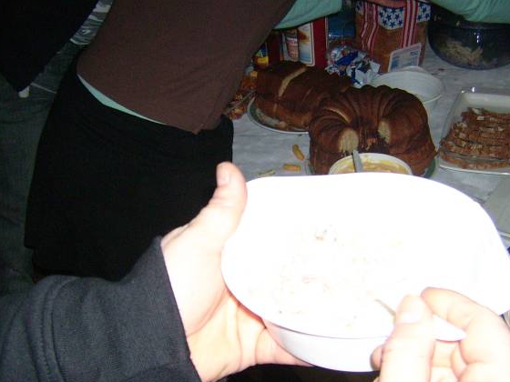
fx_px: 737
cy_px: 228
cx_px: 280
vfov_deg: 29.0
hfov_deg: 38.2
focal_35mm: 50
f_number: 2.8
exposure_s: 1/60
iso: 100
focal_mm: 5.95
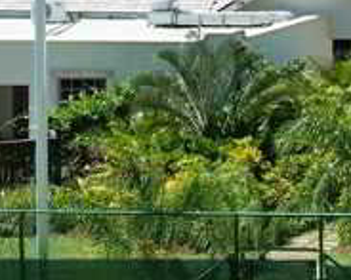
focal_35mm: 216
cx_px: 610
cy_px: 0
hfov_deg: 8.6
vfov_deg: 7.1
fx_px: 2243
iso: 100
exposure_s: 1/90
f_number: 9.5
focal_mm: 35
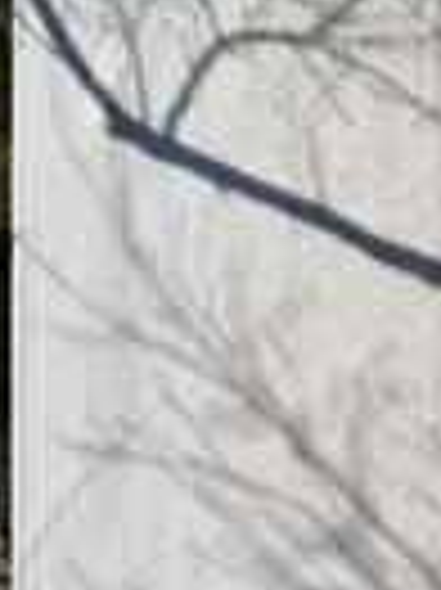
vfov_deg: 18.9
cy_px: 779
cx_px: 657
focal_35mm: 96
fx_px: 1633
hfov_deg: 14.4
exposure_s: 1/5000
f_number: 1.8
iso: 50
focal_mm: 3.95
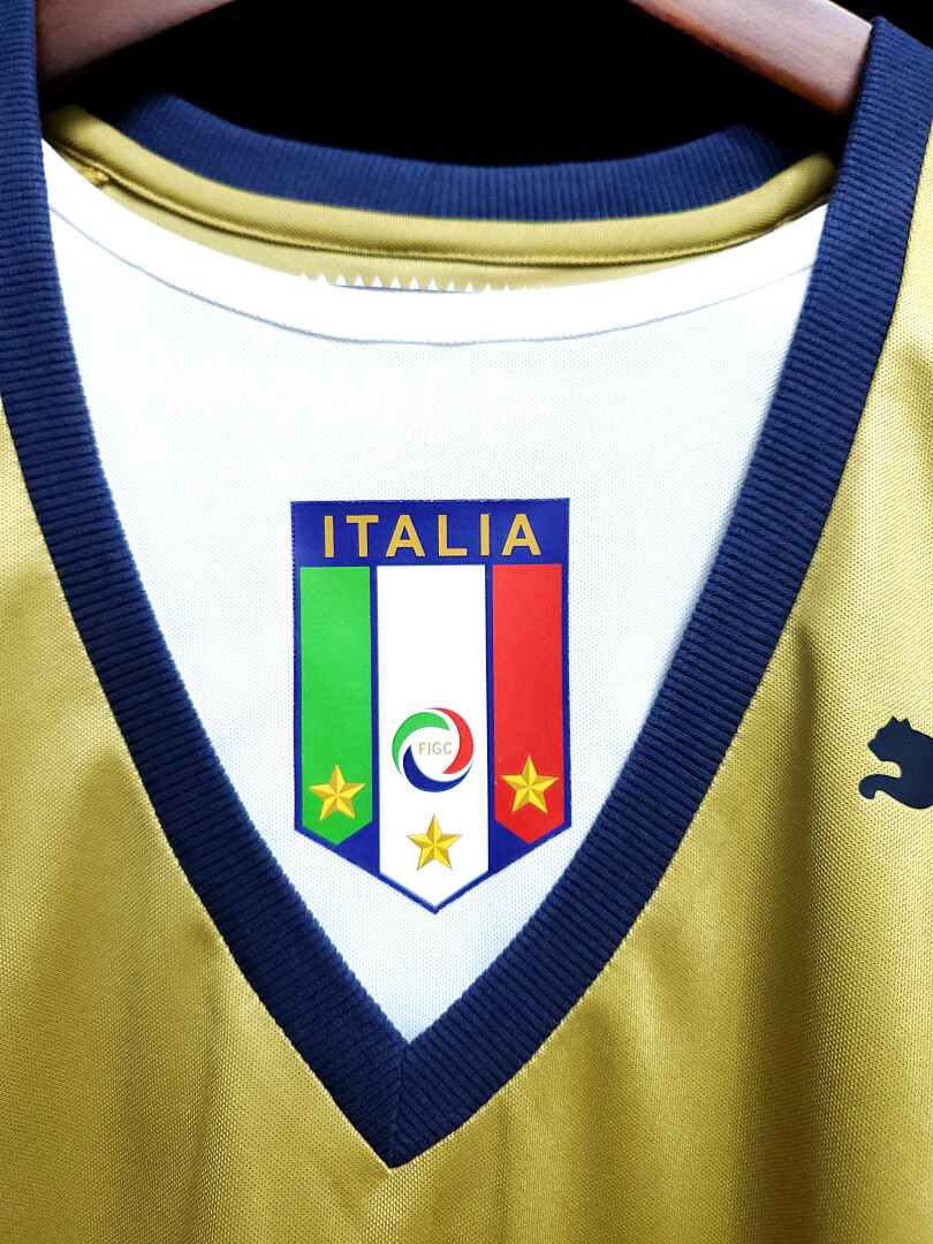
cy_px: 622
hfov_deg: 53.1
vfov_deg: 67.3
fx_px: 934
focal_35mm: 26
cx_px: 466
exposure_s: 1/20
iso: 250
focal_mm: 4.3
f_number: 1.5
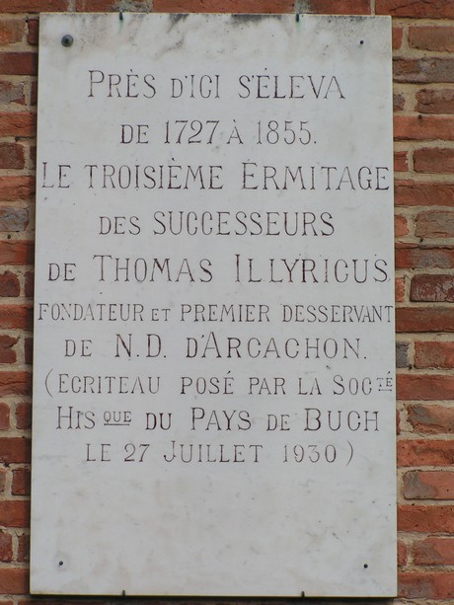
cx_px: 227
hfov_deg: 8.6
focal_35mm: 172
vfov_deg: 11.5
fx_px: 3007
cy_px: 302
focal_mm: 26.3
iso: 50
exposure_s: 1/400
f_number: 5.6
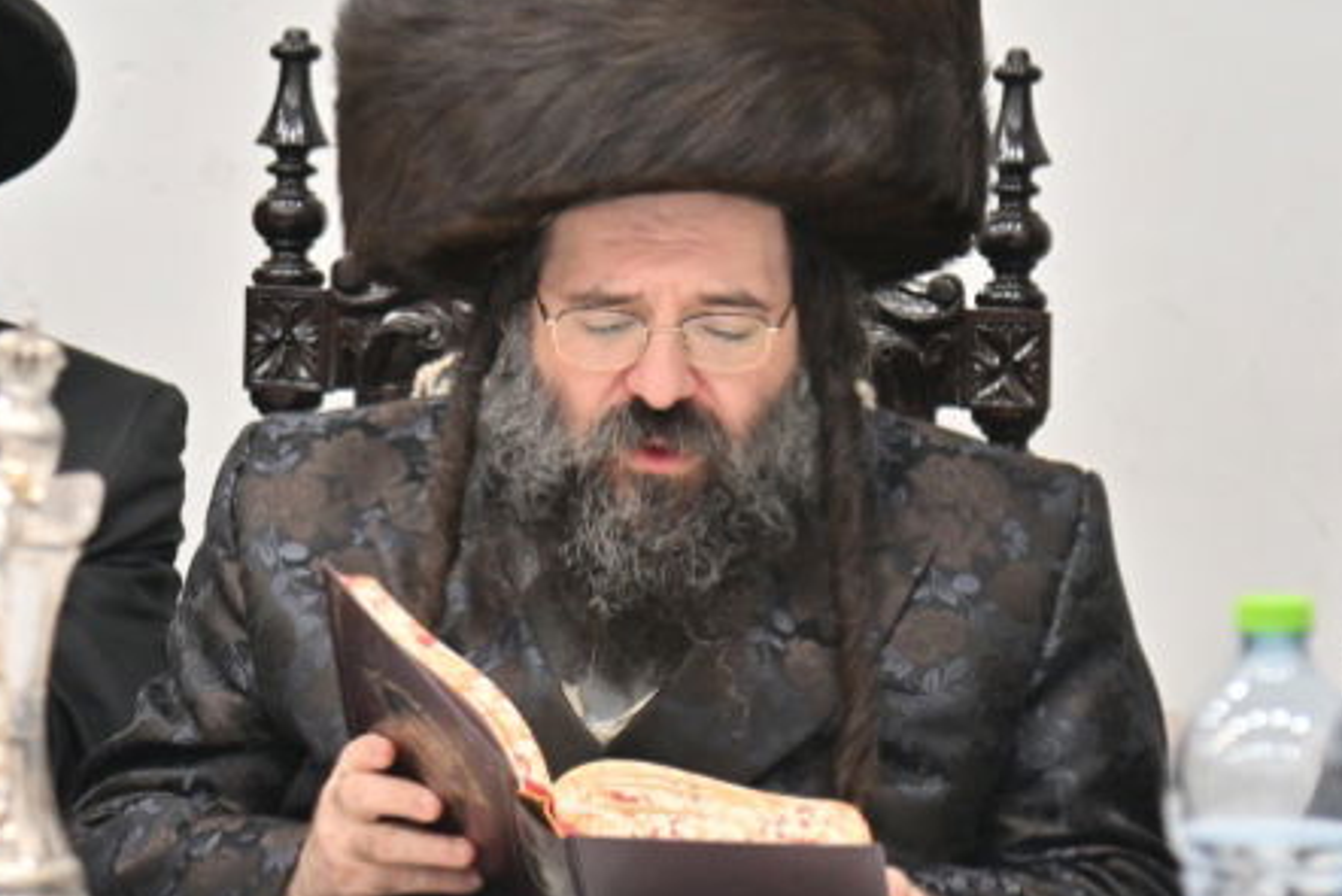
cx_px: 586
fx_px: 10366
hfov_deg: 7.4
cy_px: 491
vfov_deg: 4.9
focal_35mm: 278
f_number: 4
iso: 800
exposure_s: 1/160
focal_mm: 120
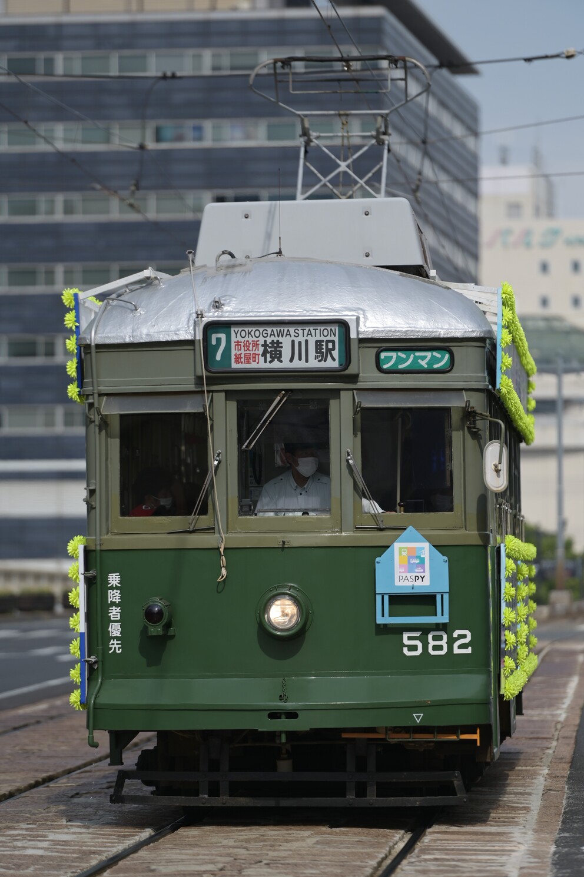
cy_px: 438
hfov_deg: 6.9
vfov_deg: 10.3
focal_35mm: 200
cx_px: 292
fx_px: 4871
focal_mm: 200
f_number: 2.8
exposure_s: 1/1600
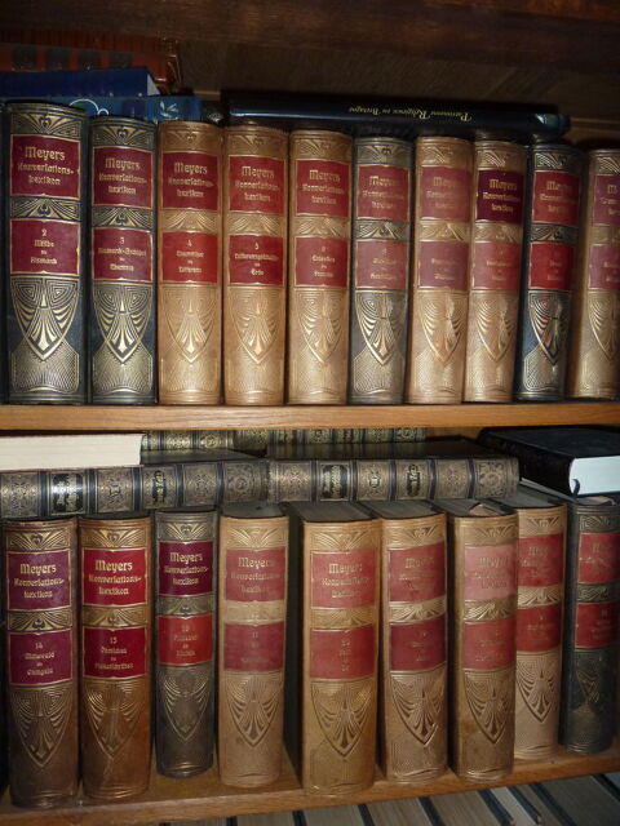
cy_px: 413
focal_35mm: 25
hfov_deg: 54.9
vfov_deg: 69.4
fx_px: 597
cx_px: 310
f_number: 3.3
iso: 200
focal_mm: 4.1
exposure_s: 1/8
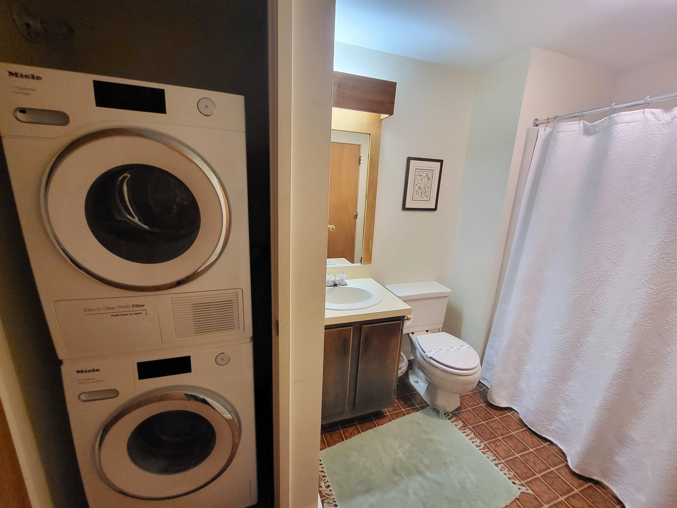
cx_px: 338
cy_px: 254
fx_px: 254
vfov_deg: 89.9
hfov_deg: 106.2
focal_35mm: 13
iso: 500
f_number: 2.2
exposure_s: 1/30
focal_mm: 1.74
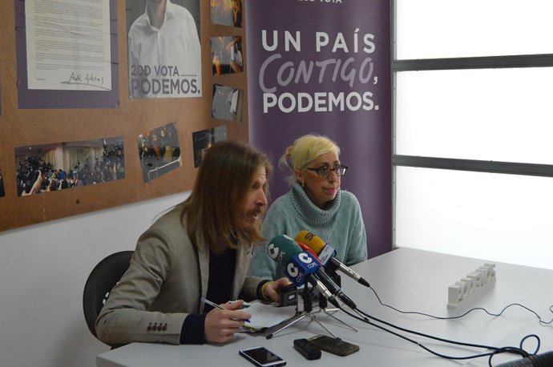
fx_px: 736
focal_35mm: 48
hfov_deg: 41.2
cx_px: 276
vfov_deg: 28.0
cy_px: 184
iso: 3200
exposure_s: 1/200
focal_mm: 32
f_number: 4.5
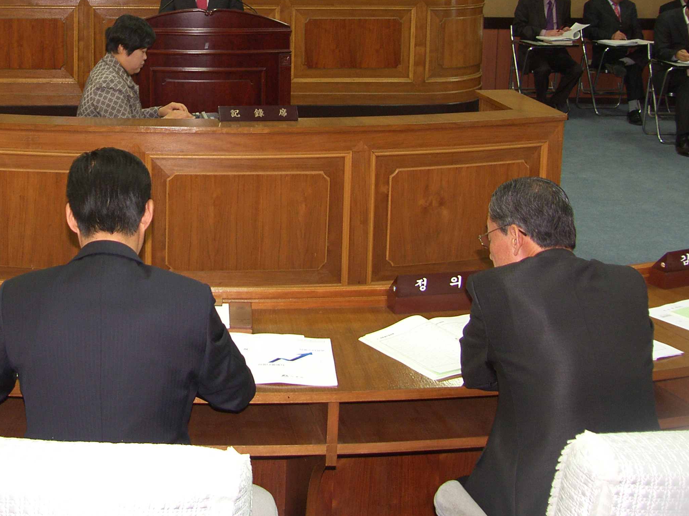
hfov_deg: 29.6
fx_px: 1274
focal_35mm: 64
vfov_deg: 22.6
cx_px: 139
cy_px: 107
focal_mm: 10.3
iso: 100
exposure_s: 1/40
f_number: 2.5
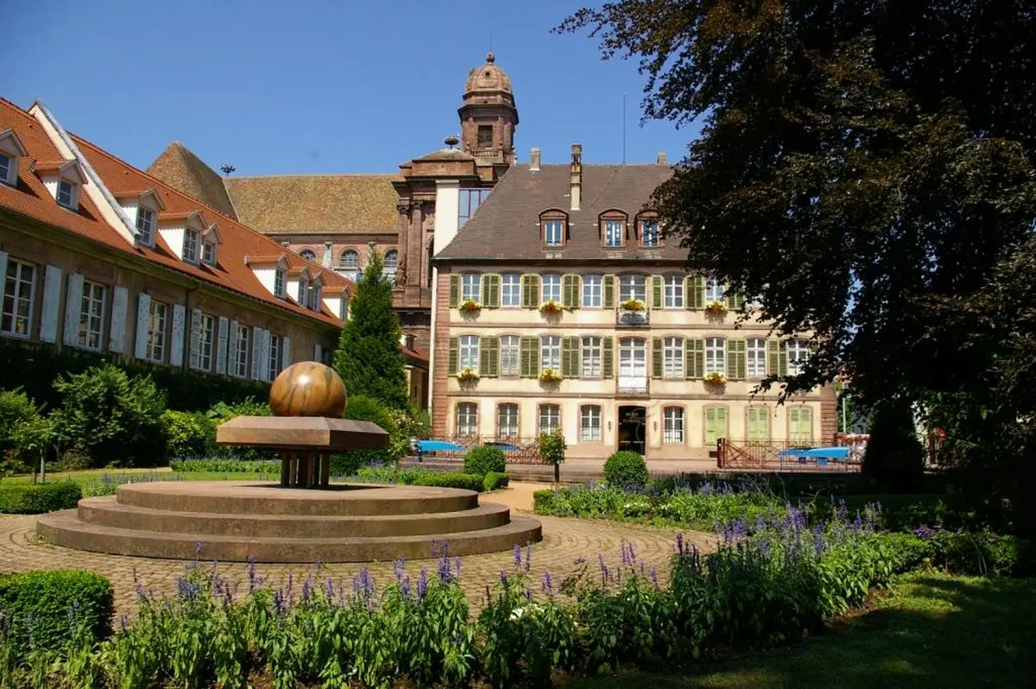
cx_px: 518
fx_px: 776
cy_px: 344
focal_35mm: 27
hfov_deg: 67.4
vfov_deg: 47.9
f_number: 11
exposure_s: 1/350
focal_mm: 18
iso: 400
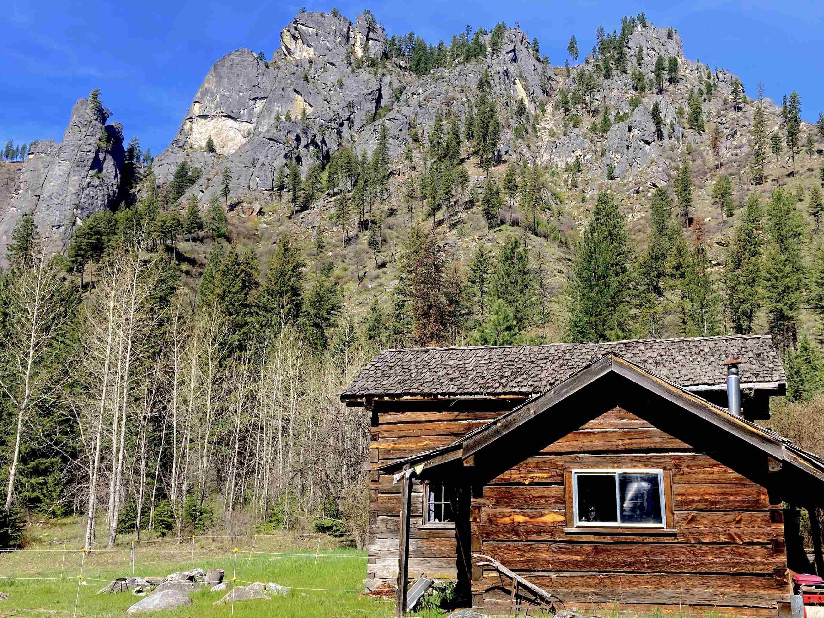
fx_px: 785
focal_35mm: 33
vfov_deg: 42.8
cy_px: 359
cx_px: 456
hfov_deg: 55.2
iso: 20
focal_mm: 3.99
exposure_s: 1/1021
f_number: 1.8
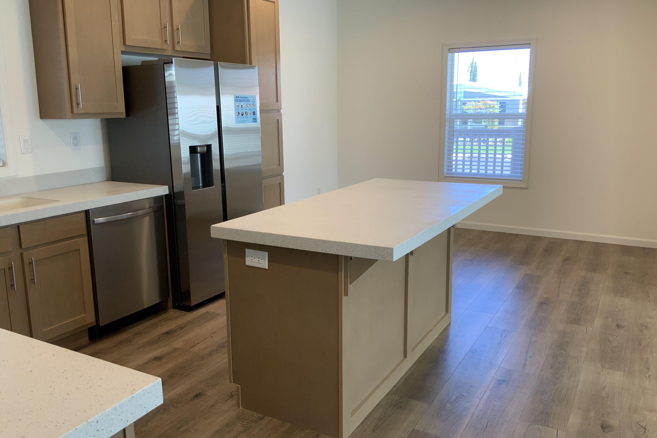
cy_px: 213
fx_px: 566
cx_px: 322
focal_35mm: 31
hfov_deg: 60.3
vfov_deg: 42.3
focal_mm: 3
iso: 64
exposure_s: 1/120
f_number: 1.8
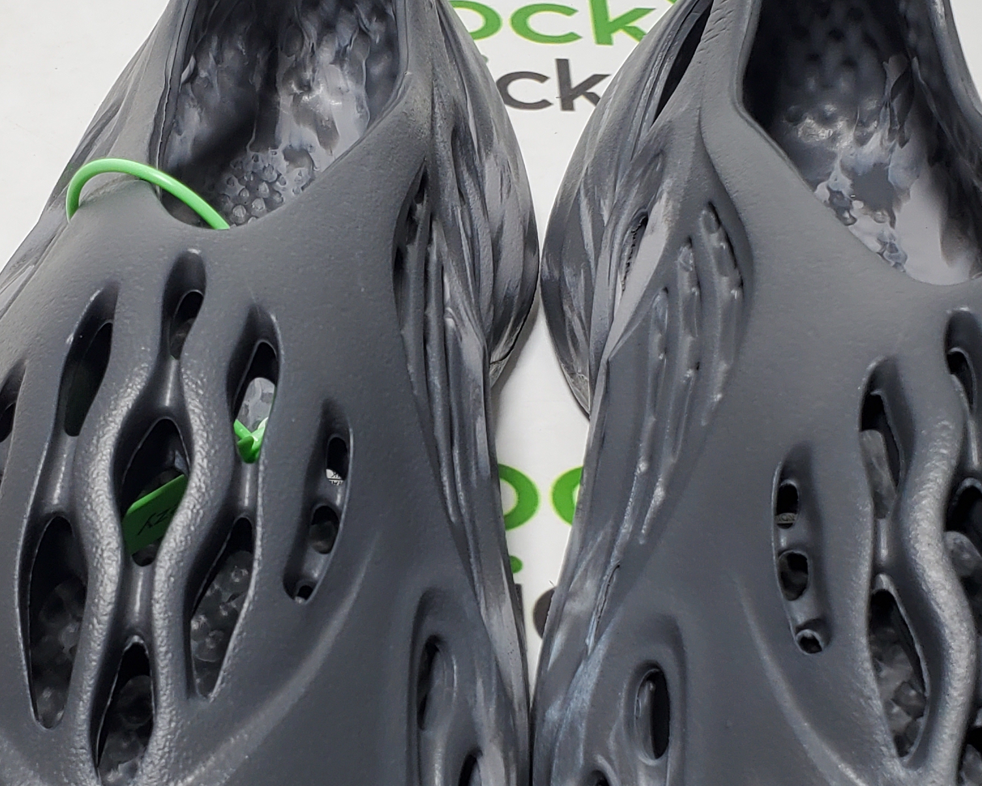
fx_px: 1976
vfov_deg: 22.4
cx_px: 485
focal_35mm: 68
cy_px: 478
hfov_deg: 27.9
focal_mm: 4.3
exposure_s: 1/207
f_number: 2.4
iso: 50
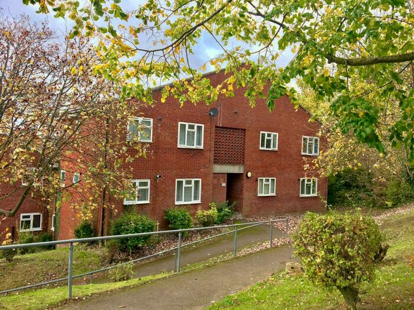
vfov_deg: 48.2
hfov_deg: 61.7
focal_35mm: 29
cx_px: 207
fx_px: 347
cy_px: 155
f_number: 2.2
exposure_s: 1/499
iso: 25
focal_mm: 4.15
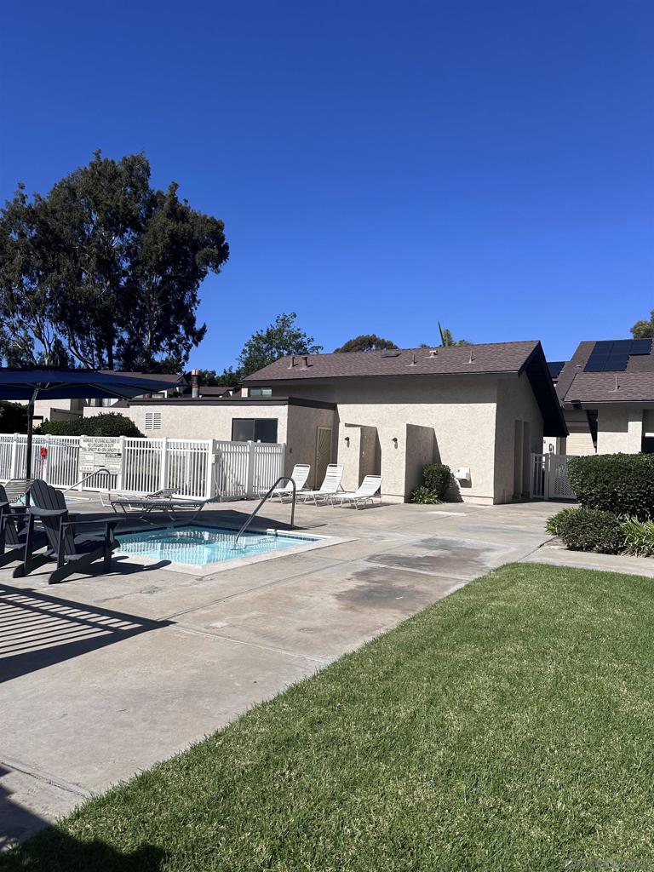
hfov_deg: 56.8
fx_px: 605
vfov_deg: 71.6
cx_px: 327
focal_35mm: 24
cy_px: 436
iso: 80
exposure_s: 1/7042
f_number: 1.78
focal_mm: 6.86
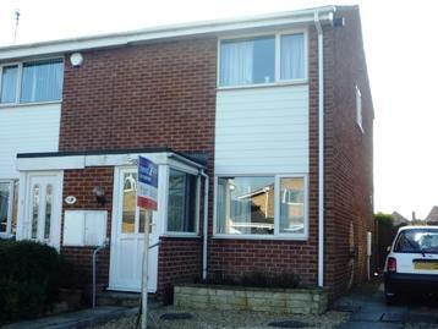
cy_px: 164
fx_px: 544
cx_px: 219
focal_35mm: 43
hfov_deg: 43.8
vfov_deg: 33.6
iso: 100
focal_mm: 5.3
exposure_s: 1/200
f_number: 4
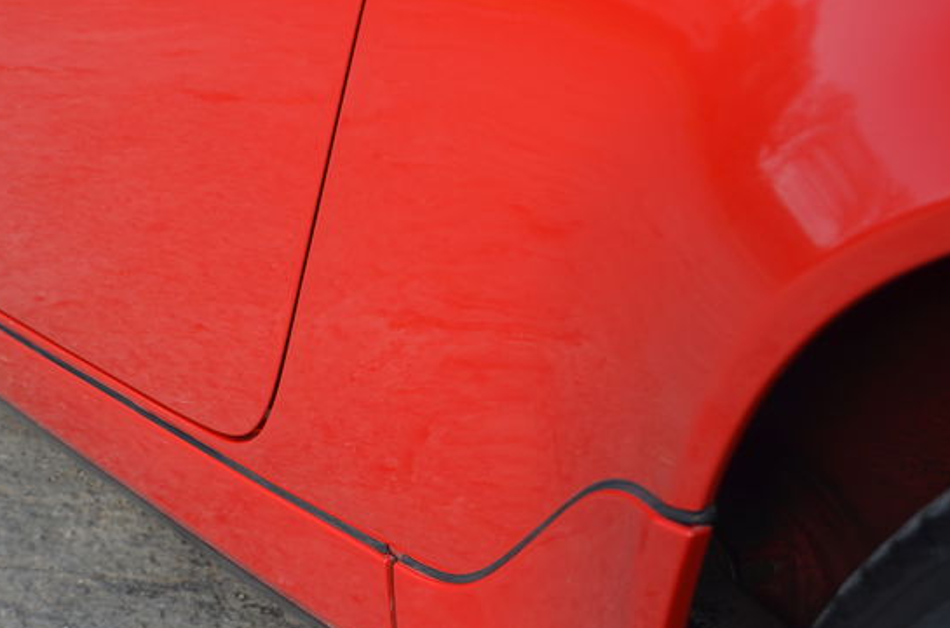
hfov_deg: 35.8
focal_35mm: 55
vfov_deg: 24.4
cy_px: 356
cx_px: 286
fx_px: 1447
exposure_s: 1/125
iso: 400
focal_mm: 26
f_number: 5.6
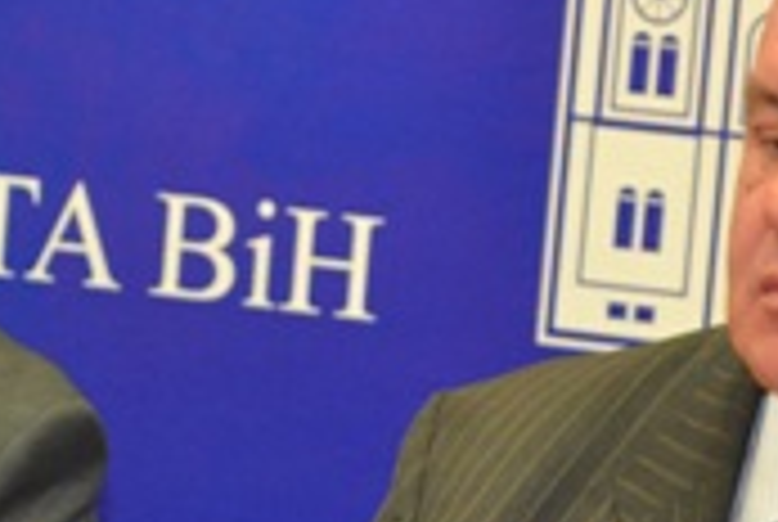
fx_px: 6235
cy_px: 398
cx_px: 261
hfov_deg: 7.1
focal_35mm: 288
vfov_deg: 4.8
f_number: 5.6
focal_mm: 52
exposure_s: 1/60
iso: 1800
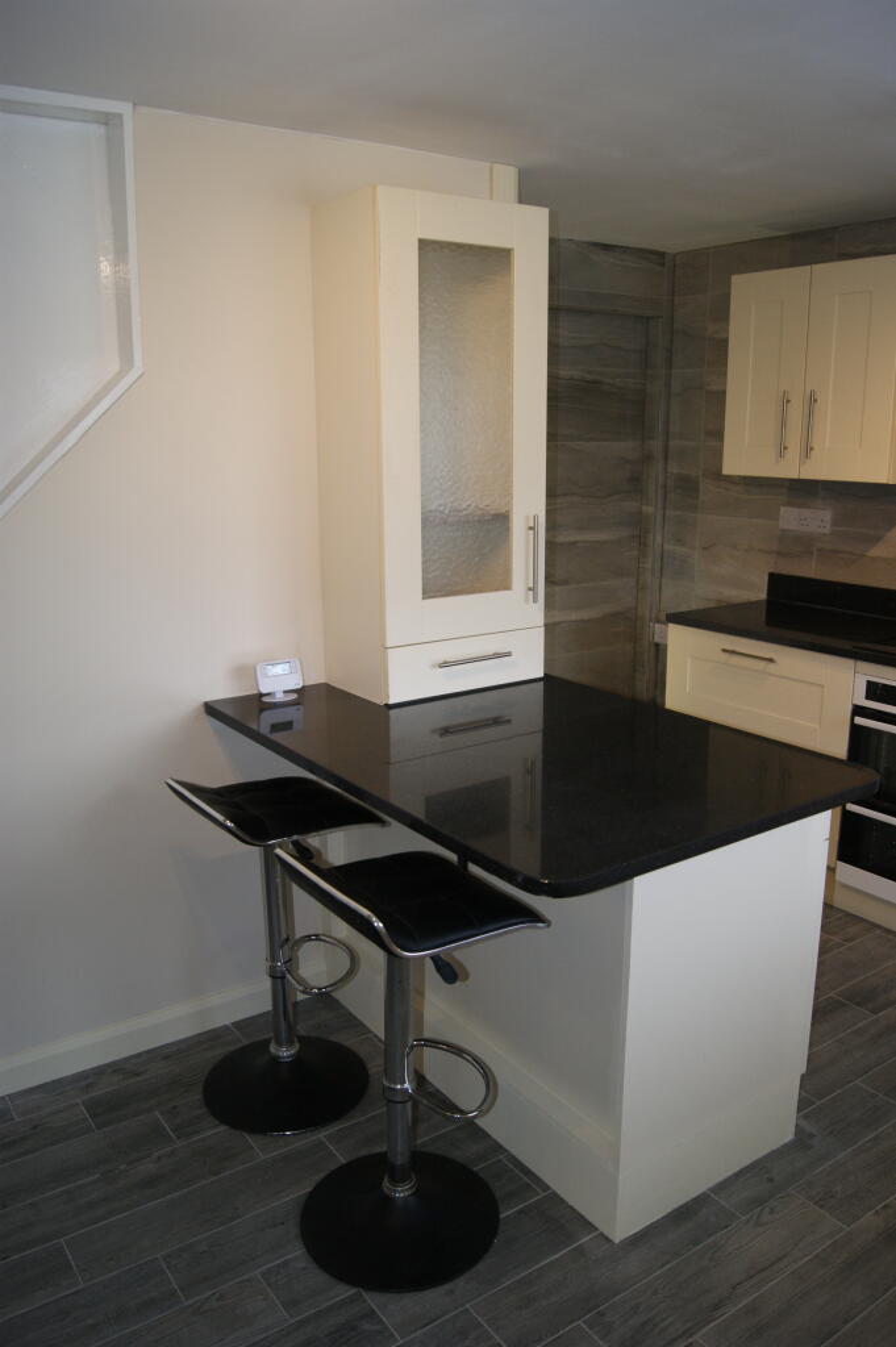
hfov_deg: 47.9
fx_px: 1010
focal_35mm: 27
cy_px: 674
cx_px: 448
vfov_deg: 67.4
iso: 400
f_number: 5.6
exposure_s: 1/60
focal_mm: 18
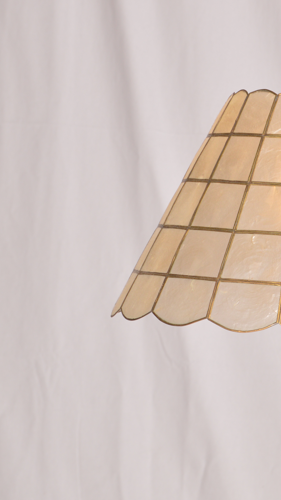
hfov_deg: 7.2
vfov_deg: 12.8
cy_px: 218
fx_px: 2226
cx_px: 328
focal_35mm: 168
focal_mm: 55
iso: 200
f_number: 10
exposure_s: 1/125
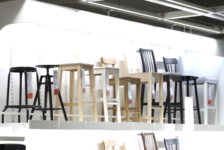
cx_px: -12
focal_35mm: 145
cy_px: 187
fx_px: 903
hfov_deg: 13.9
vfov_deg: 9.3
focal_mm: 55
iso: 500
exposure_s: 1/160
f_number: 4
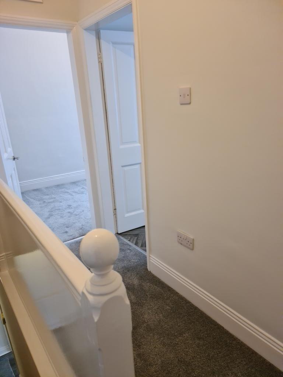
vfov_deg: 69.4
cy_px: 188
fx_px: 273
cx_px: 142
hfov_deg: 54.9
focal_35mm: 25
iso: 100
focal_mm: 7
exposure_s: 1/50
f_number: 1.8
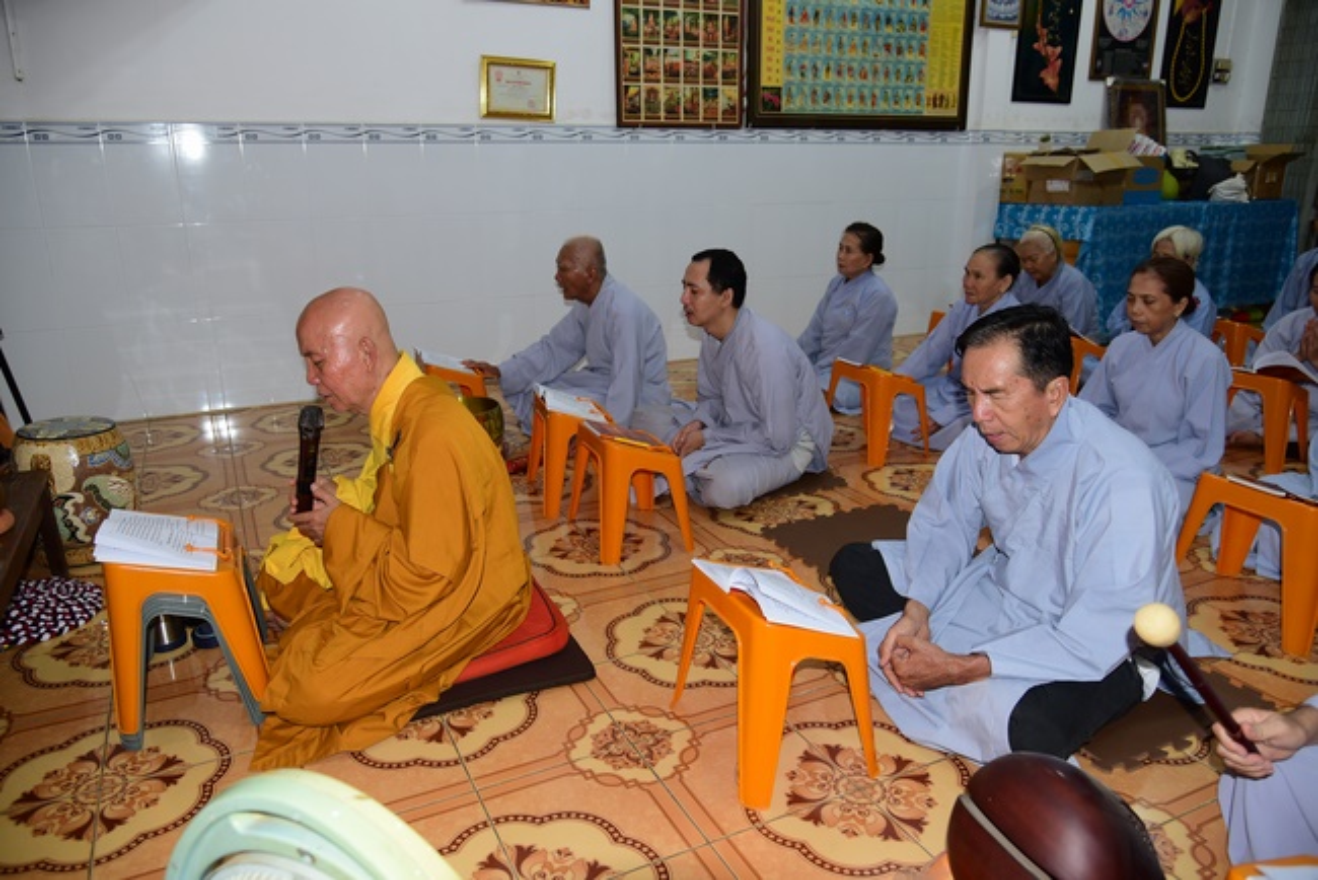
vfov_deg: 53.2
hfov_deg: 73.7
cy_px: 440
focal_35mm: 24
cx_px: 659
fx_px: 879
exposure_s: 1/60
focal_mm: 24
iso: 320
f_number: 4
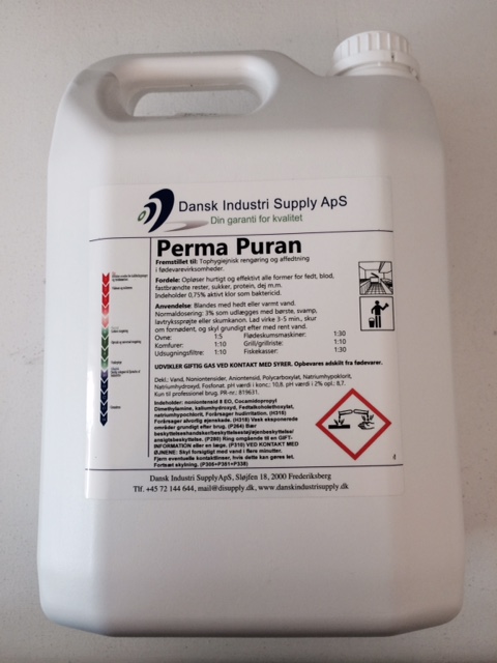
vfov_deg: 61.7
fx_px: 555
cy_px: 332
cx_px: 248
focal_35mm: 29
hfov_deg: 48.2
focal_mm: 4.15
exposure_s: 1/40
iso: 40
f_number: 2.2
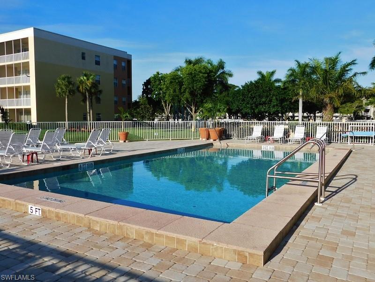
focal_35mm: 30
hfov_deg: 60.0
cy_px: 141
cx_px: 188
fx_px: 325
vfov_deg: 46.8
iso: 125
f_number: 6.4
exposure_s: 1/500
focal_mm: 5.3
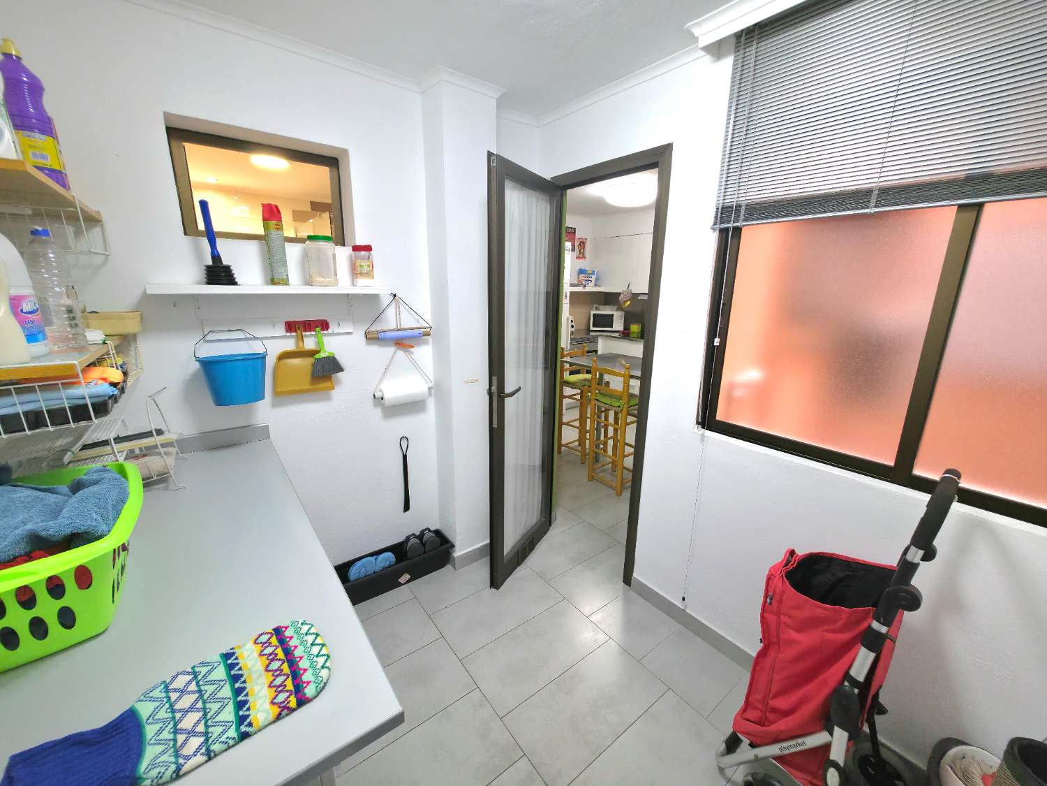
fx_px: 393
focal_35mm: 13
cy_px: 393
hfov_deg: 106.2
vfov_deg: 89.9
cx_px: 524
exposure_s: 1/33.4
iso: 100
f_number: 1.9
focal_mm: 2.2
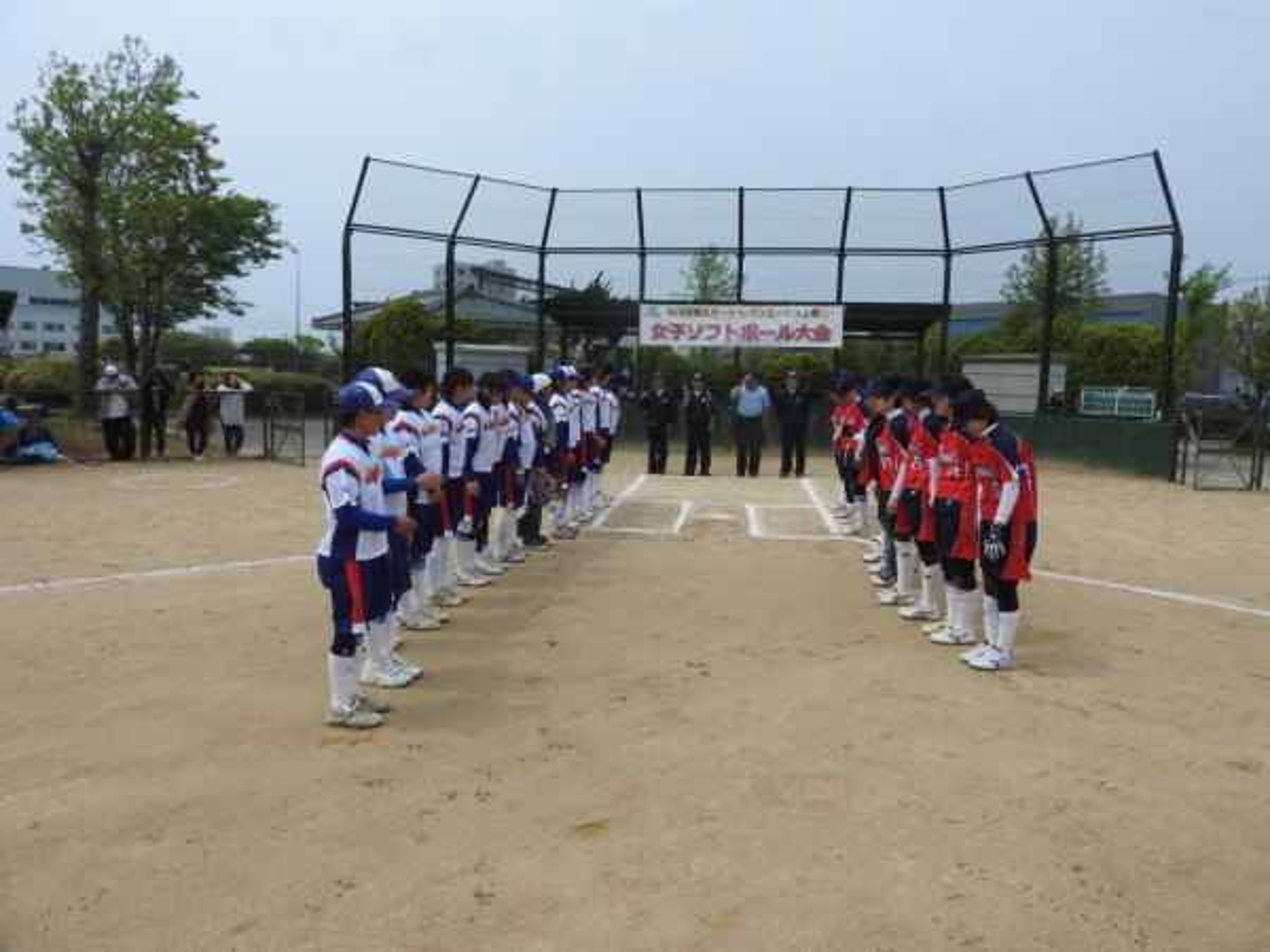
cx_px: 635
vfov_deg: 56.8
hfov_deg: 71.6
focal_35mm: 24
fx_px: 881
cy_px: 476
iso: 100
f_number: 3.3
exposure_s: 1/2000
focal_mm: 4.3
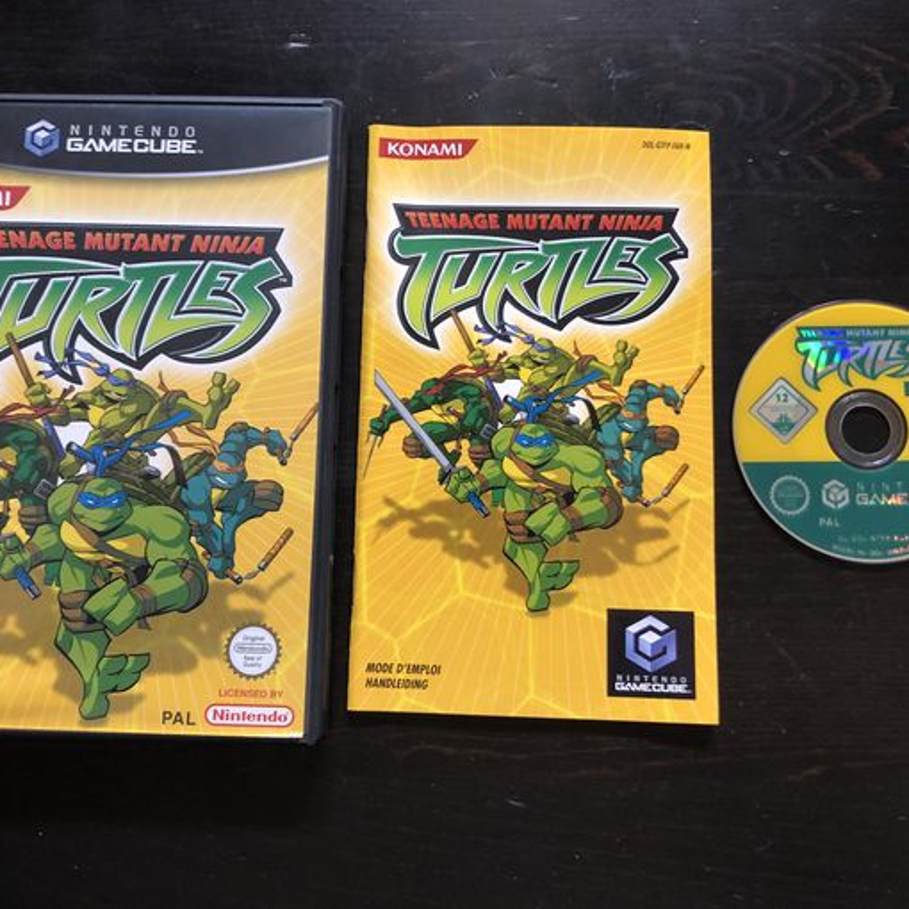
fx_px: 1010
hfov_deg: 48.4
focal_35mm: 34
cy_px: 448
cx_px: 414
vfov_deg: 48.4
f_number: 1.8
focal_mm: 4
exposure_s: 1/15
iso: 80
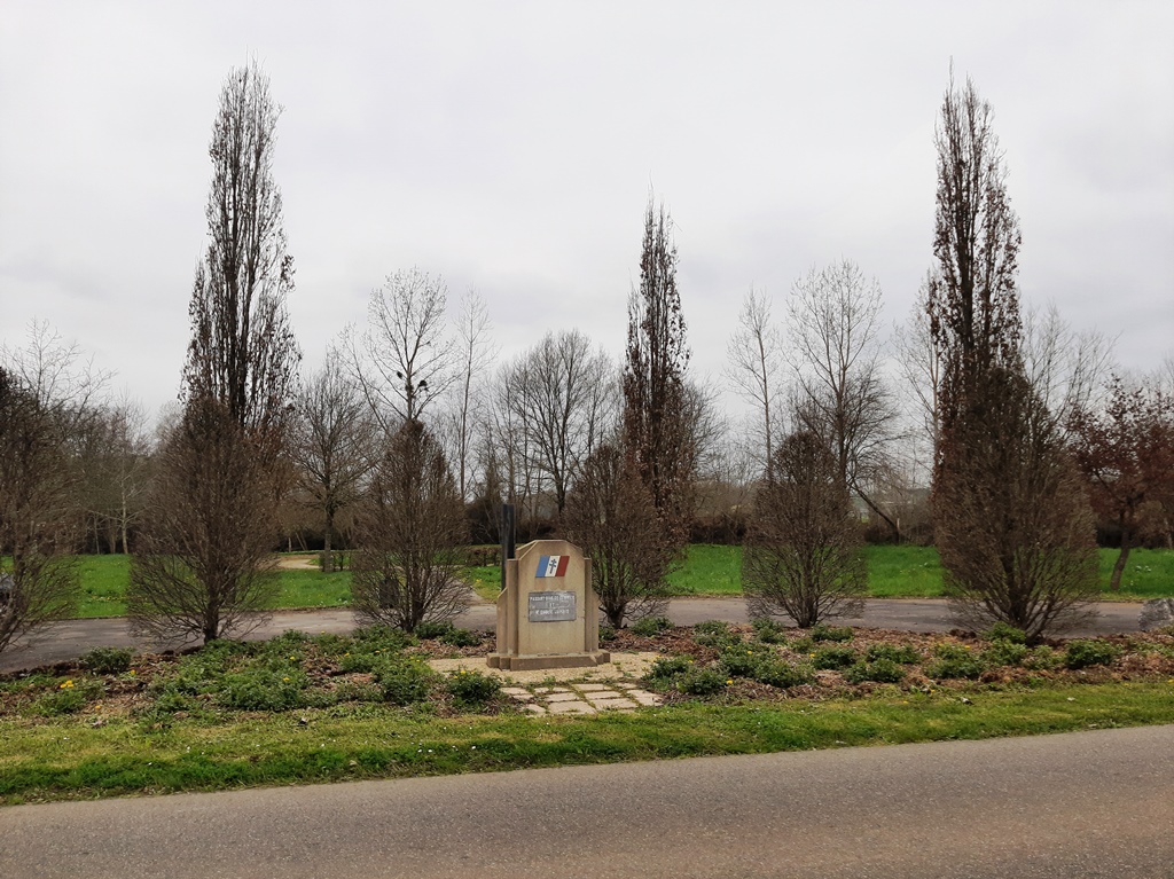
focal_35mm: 26
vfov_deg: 53.0
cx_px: 587
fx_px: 881
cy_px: 440
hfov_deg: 67.3
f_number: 1.7
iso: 40
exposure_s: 1/746
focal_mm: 3.93
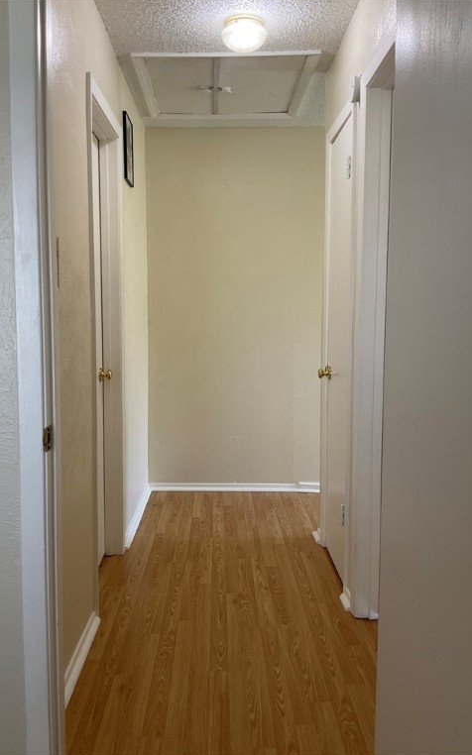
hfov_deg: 40.5
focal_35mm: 31
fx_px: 638
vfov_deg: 61.2
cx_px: 206
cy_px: 378
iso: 80
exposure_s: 1/50
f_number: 1.8
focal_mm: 3
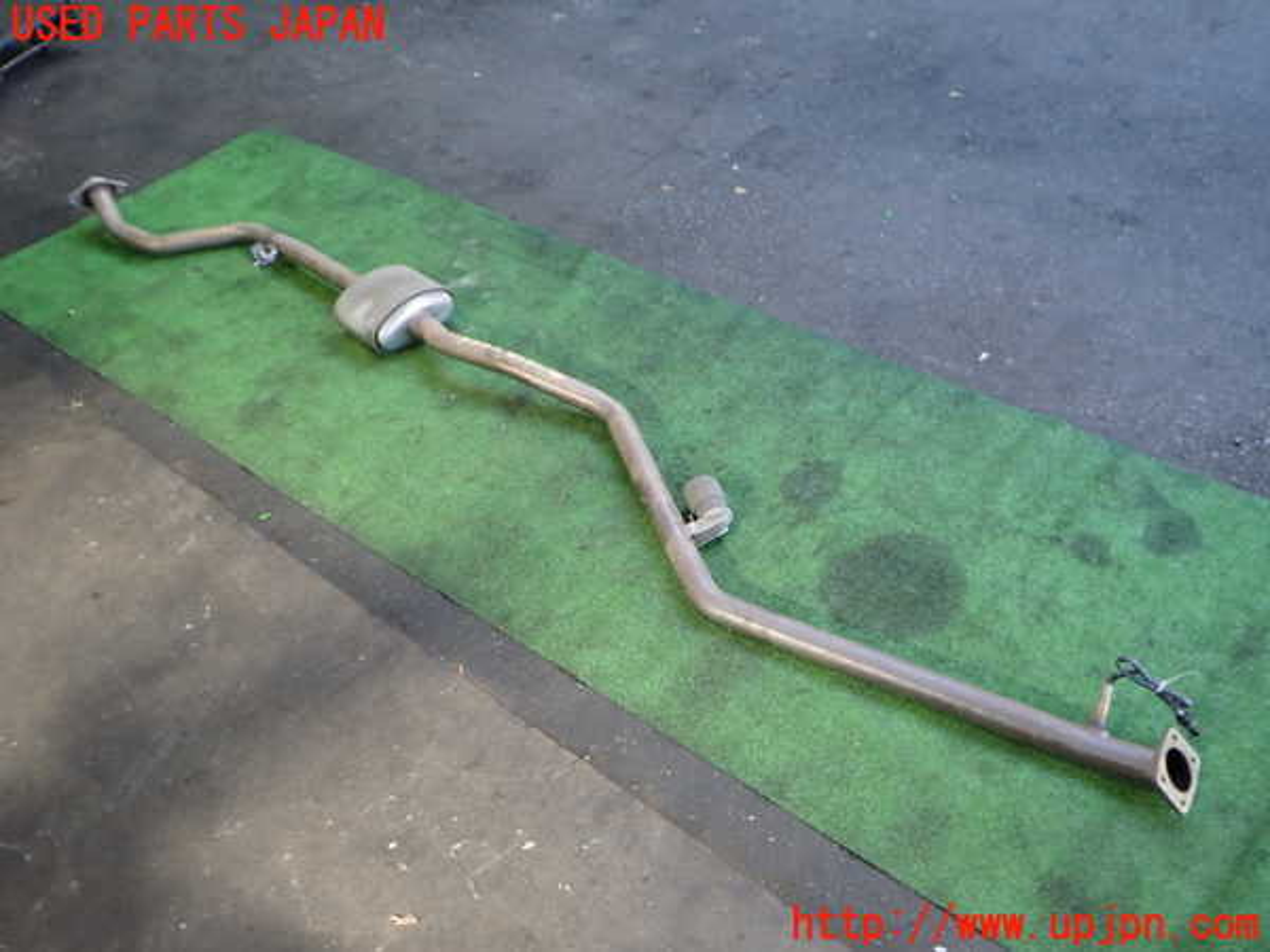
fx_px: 1101
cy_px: 476
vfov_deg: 46.8
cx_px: 635
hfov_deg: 60.0
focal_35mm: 30
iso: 200
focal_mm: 5.4
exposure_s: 1/60
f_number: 2.3
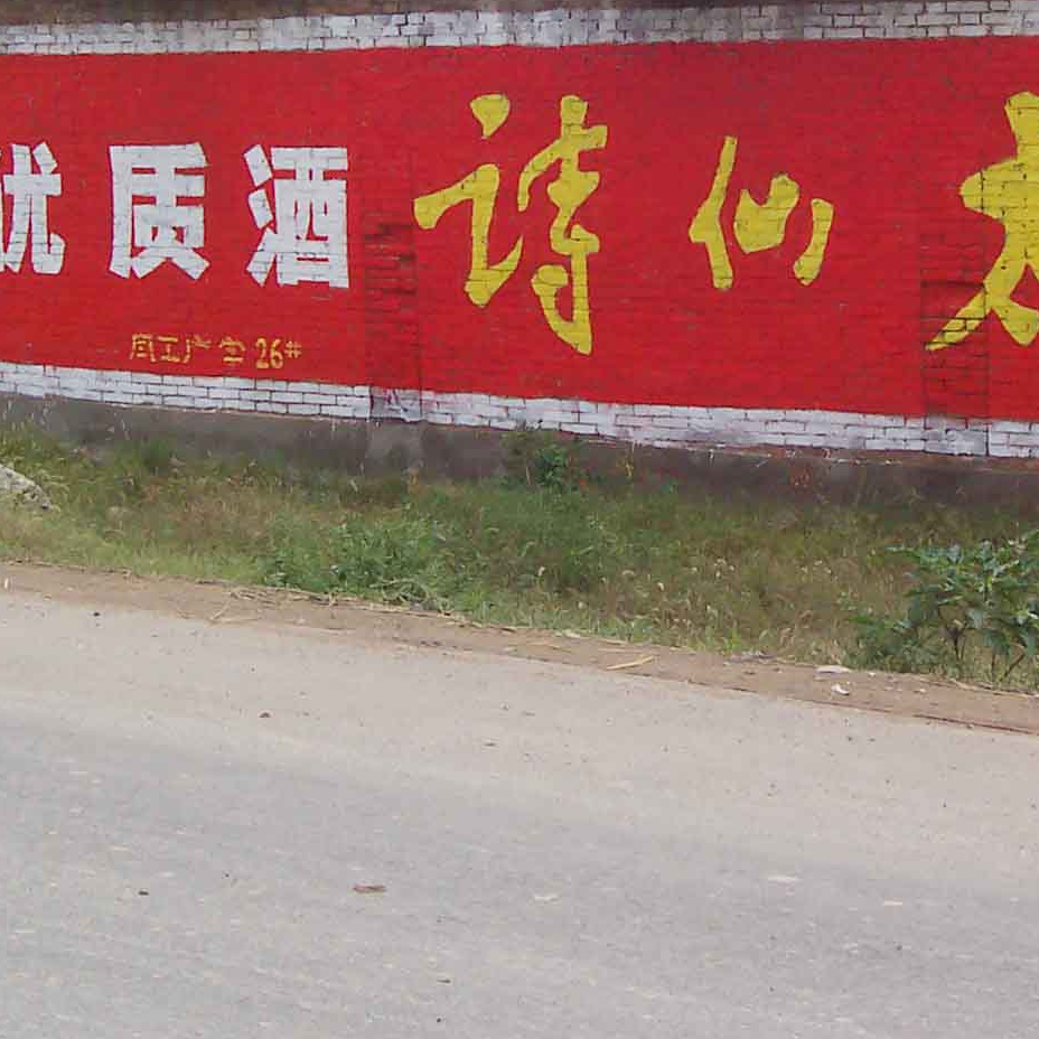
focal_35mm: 89
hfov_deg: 19.5
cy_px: 227
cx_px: 643
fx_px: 3022
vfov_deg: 19.3
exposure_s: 1/350
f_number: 5.6
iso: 100
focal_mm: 7
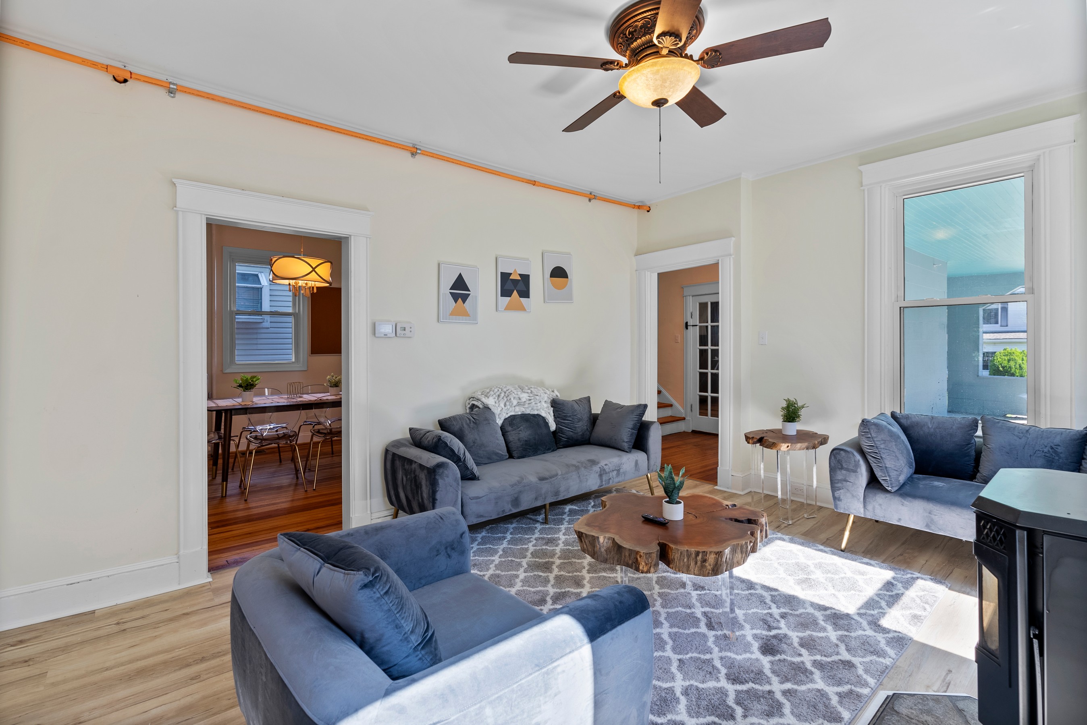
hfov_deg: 96.7
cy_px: 362
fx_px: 483
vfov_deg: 73.8
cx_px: 544
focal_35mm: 16
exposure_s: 1/2.5
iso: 100
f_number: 8
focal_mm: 16
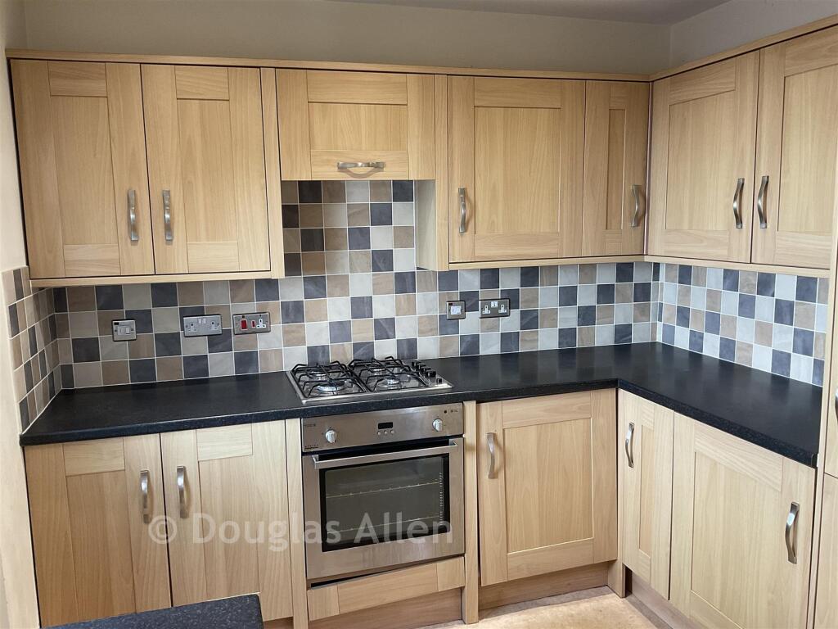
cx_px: 419
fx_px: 702
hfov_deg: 61.7
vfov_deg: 48.2
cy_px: 314
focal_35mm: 29
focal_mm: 3
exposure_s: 1/50
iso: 50
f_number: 1.8
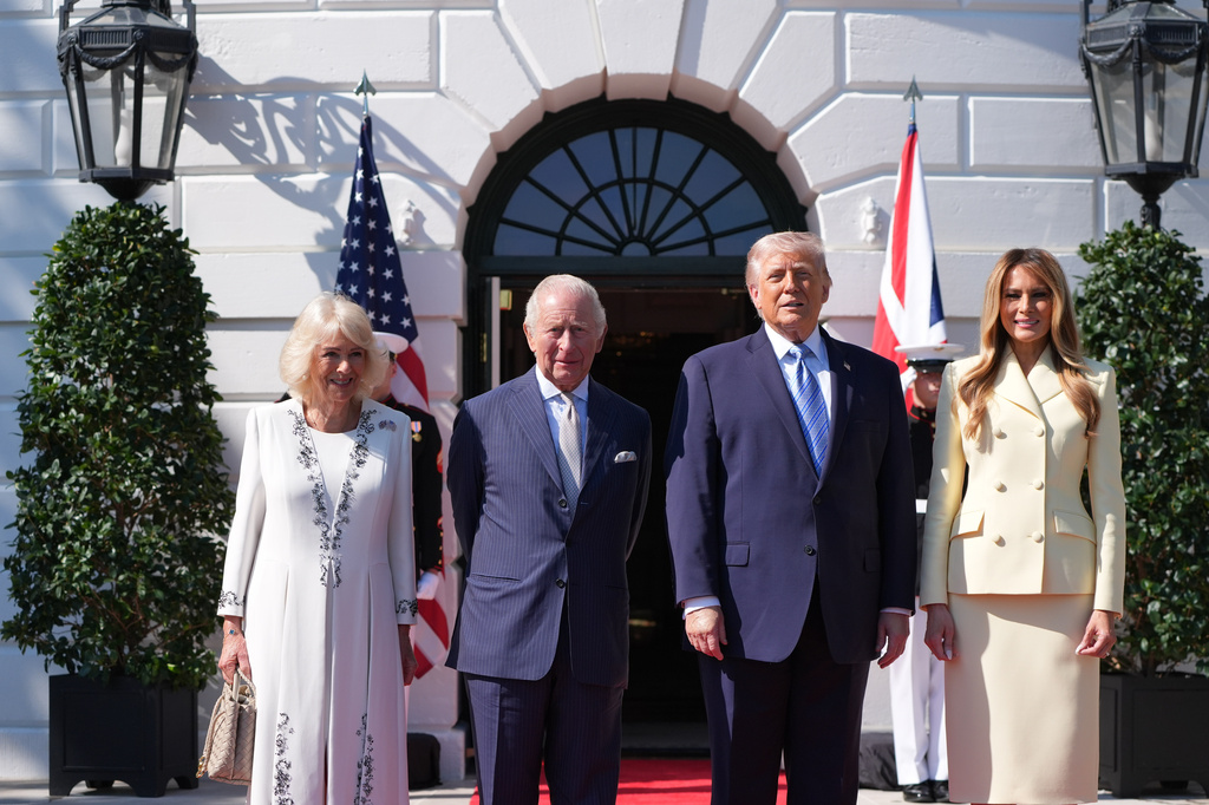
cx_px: 604
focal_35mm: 100
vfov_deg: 13.7
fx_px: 3357
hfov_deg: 20.4
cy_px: 402
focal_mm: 100
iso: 640
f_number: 6.3
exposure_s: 1/2500
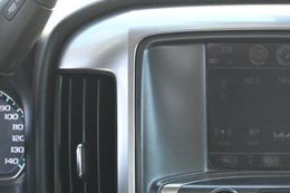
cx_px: 313
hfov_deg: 16.6
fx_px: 965
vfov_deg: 11.3
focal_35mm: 120
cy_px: 210
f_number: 5
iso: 1400
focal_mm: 32.5
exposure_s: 1/125
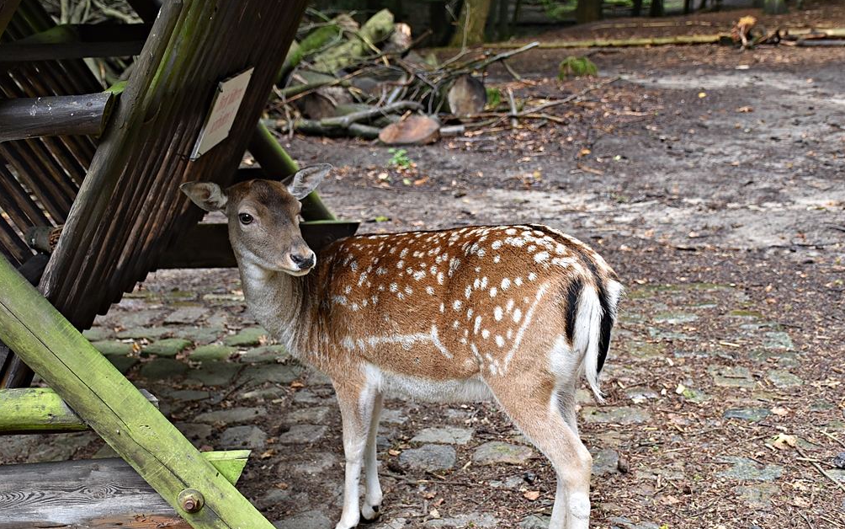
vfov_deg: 24.4
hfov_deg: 38.2
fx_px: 1221
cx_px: 429
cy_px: 282
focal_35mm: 53
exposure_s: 1/60
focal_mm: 34
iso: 500
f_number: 4.2
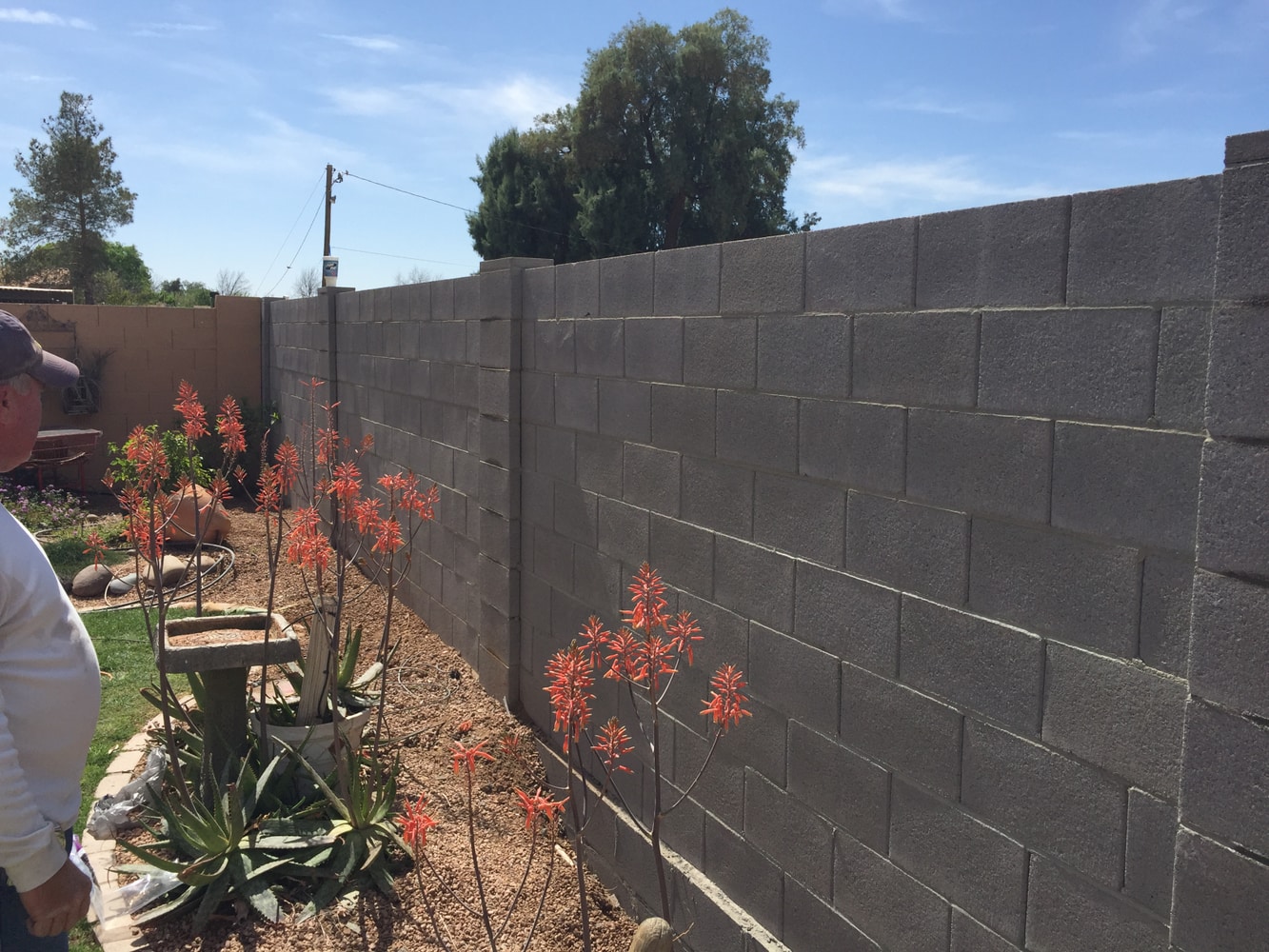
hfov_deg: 61.7
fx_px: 1063
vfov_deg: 48.2
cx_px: 634
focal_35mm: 29
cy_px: 476
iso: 32
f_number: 2.2
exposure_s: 1/2639
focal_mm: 4.15
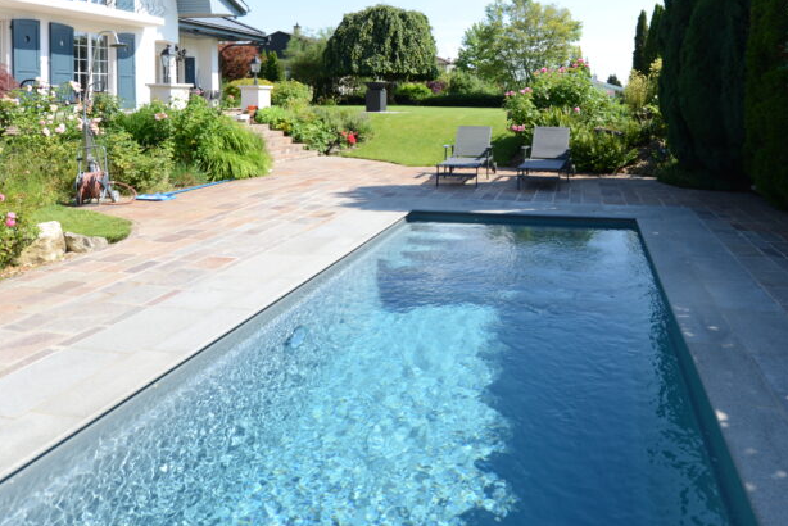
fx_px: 547
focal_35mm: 25
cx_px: 504
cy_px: 115
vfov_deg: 48.8
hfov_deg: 70.0
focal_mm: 15
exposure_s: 1/200
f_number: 7.1
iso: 100
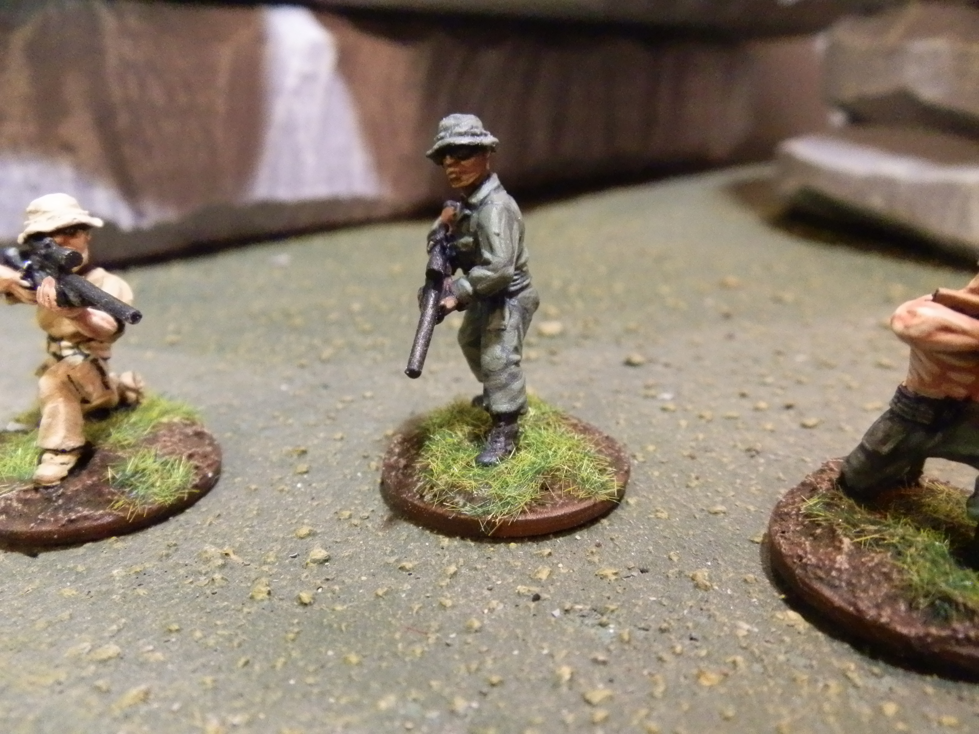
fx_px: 792
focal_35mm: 28
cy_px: 367
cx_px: 490
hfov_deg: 63.4
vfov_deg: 49.7
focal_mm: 5
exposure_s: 1/60
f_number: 3.1
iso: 800
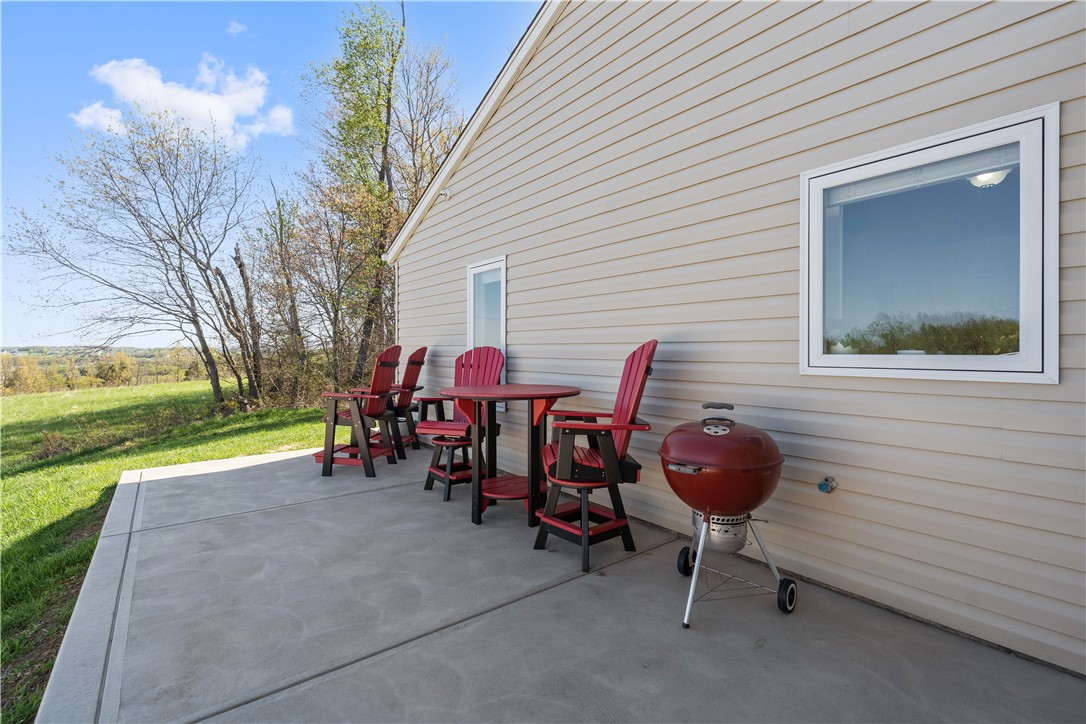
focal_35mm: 16
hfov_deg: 96.7
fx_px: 483
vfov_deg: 73.7
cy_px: 362
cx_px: 543
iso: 100
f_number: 6.3
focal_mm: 16
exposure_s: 1/250
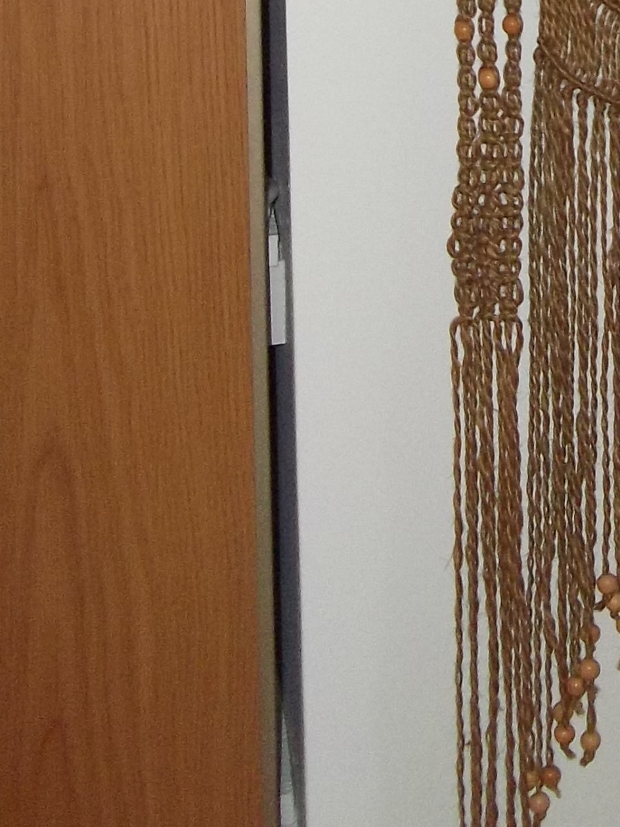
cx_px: 970
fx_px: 2603
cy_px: -319
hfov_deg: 12.8
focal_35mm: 109
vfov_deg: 16.8
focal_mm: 5.7
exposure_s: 1/30
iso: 160
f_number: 2.9
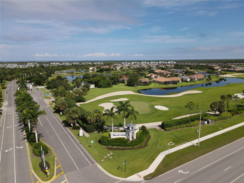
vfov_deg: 56.8
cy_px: 92
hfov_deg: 71.6
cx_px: 122
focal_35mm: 24
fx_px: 169
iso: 100
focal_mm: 4.5
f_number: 2.8
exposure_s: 1/1000
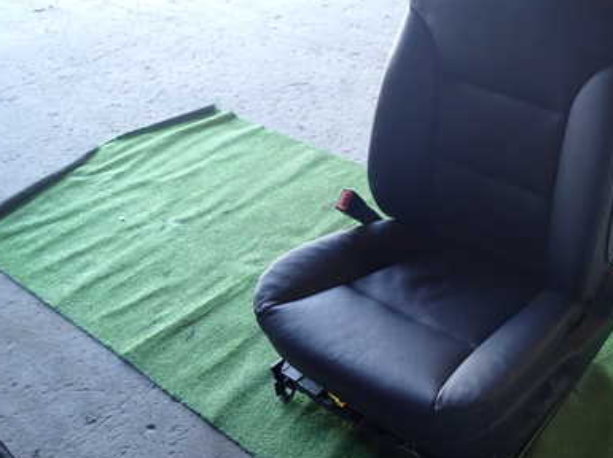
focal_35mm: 39
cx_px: 462
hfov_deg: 46.2
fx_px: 690
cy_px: 175
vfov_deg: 36.6
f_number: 2
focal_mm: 4.5
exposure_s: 1/60
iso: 200
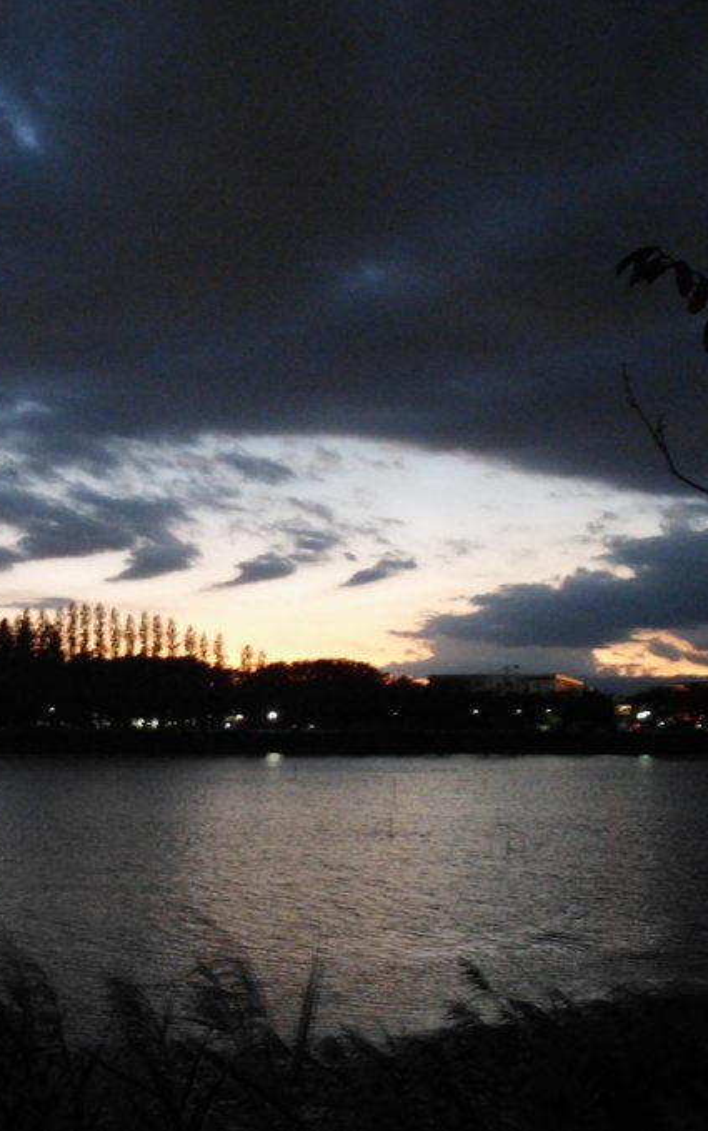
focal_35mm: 43
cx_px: 55
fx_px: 1326
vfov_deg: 46.2
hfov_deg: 28.6
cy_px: 565
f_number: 3.3
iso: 400
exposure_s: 1/4
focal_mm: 5
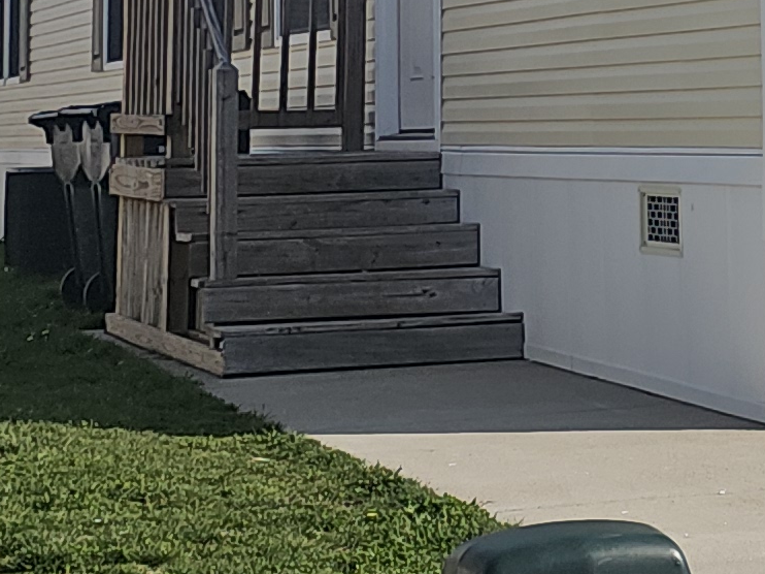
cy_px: -216
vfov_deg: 11.6
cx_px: 796
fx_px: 2739
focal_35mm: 124
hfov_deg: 15.6
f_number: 1.7
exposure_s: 1/1663
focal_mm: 6.3
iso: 10
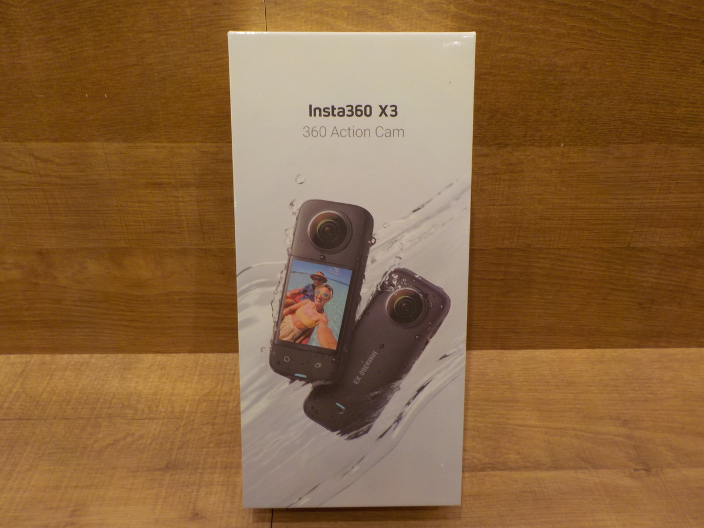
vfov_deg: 46.8
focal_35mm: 30
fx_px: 610
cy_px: 264
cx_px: 352
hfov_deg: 60.0
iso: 125
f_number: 3.3
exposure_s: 1/100
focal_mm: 4.1
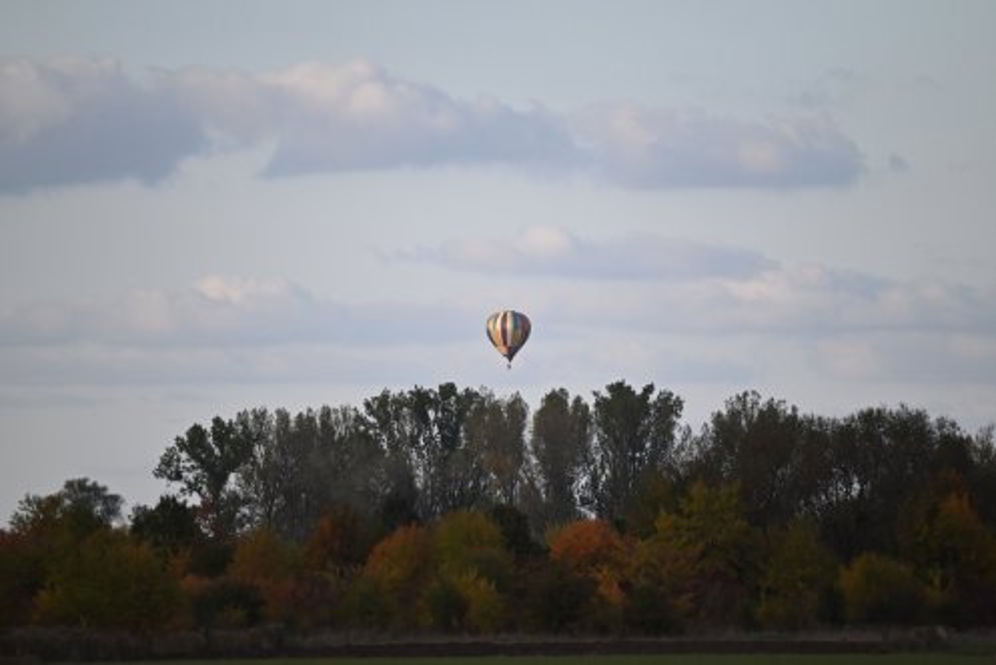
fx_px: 11073
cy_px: 332
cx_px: 498
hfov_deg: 5.2
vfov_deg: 3.4
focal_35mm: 400
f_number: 6.3
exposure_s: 1/3200
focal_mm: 400
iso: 1250
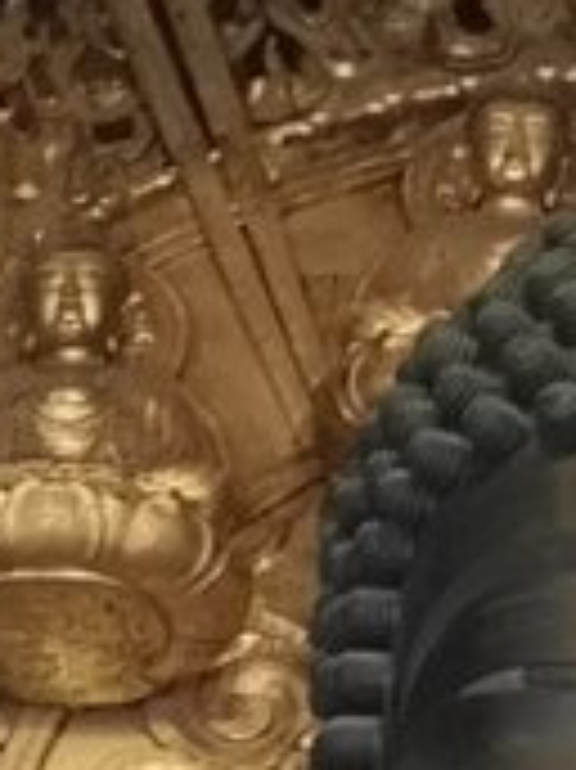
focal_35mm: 300
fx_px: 6664
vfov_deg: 6.4
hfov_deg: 4.9
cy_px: 1567
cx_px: 716
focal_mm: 3.95
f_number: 1.8
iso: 1250
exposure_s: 1/16.7
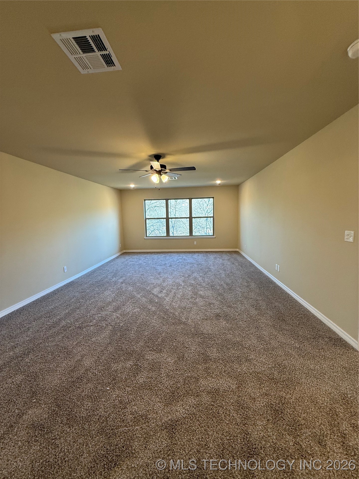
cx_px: 180
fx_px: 194
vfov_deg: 102.1
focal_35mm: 14
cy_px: 240
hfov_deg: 85.7
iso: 250
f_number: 2.2
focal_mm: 2.22
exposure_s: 1/120
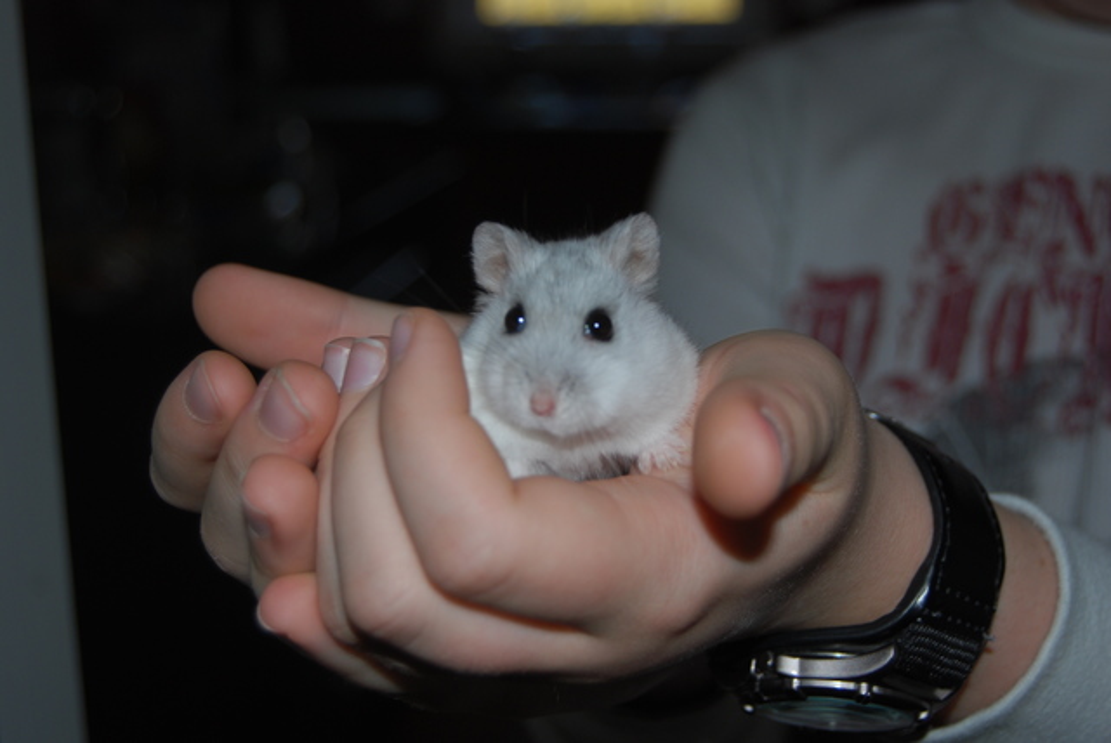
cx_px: 556
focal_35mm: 60
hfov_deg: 33.4
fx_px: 1853
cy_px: 372
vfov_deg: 22.7
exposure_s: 1/60
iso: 200
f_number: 5
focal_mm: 40
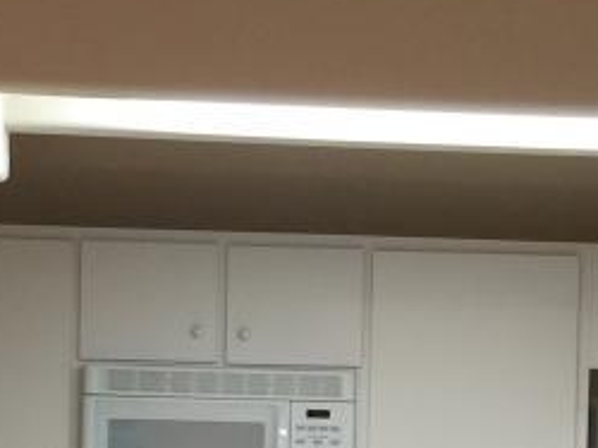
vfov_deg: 12.2
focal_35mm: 119
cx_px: 423
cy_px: 504
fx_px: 2054
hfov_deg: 16.5
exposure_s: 1/15
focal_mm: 4.15
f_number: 2.2
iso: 64
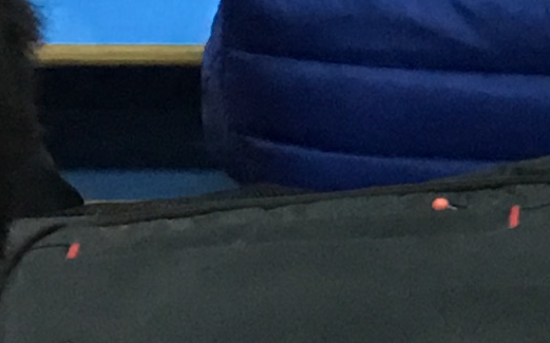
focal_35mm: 238
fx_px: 3566
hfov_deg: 8.5
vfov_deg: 5.2
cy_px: -712
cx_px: 1011
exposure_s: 1/8
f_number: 2.2
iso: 125
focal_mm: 4.15
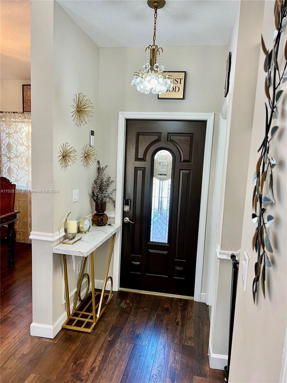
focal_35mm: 26
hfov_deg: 53.1
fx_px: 287
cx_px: 144
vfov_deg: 67.3
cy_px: 192
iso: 100
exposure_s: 1/60
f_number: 1.5
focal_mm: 5.7
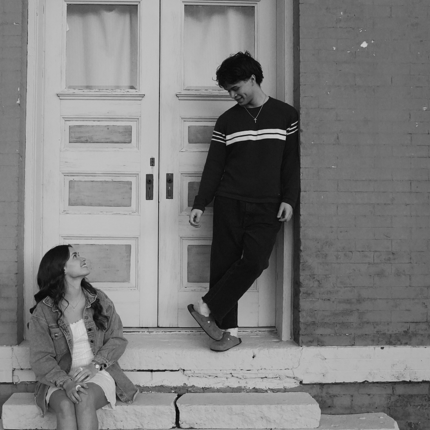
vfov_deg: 39.1
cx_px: 167
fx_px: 604
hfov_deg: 39.0
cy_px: 243
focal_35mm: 43
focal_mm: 27
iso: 8000
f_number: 4
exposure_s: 1/160
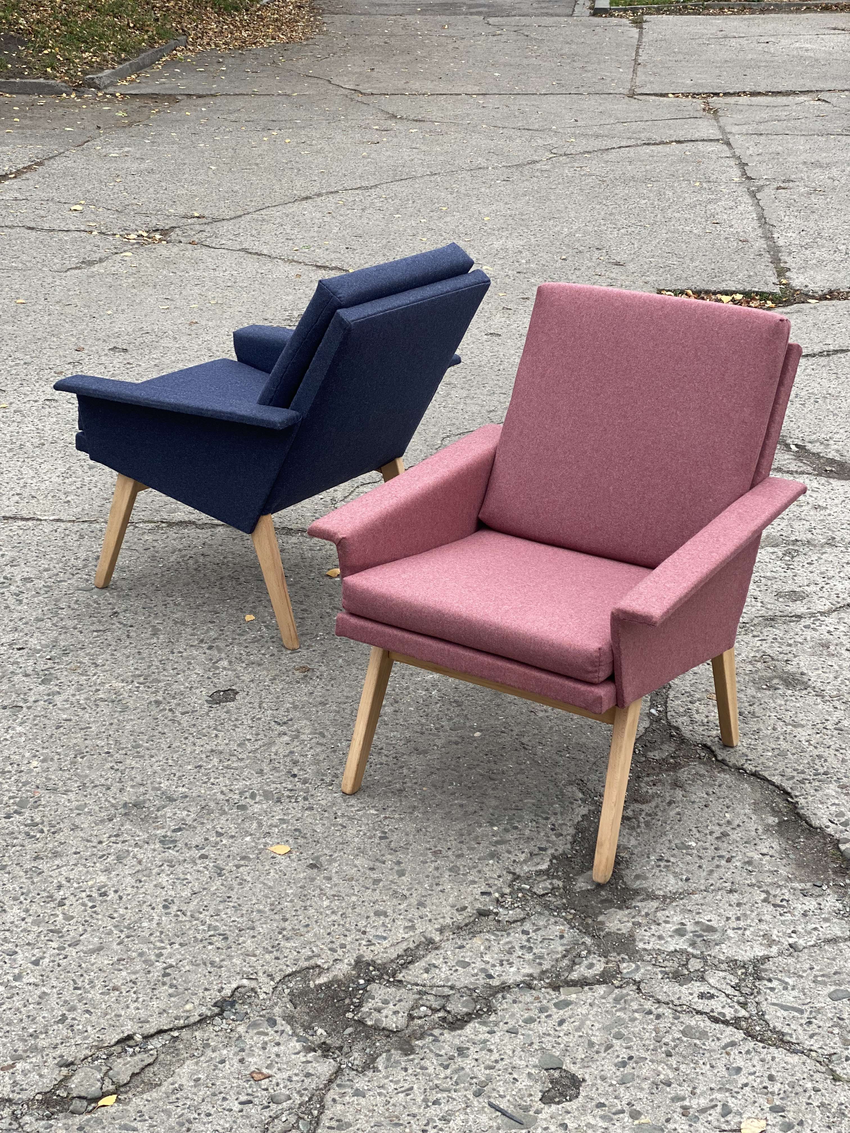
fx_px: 1702
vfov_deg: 36.8
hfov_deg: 28.0
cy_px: 566
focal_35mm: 52
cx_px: 425
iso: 32
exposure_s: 1/122
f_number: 2
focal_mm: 6
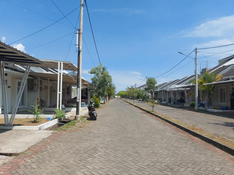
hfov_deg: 71.6
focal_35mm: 24
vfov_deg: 56.8
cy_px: 88
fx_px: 162
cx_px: 117
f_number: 1.8
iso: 32
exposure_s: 1/1245
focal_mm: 5.23
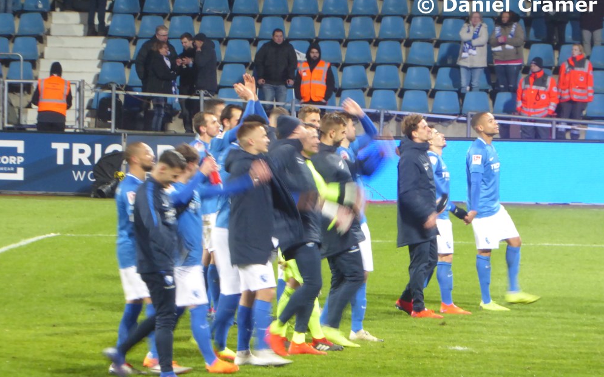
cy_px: 219
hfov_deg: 6.1
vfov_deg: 3.8
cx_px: 301
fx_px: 5646
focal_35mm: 343
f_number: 5.9
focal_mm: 57.7
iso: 400
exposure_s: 1/25
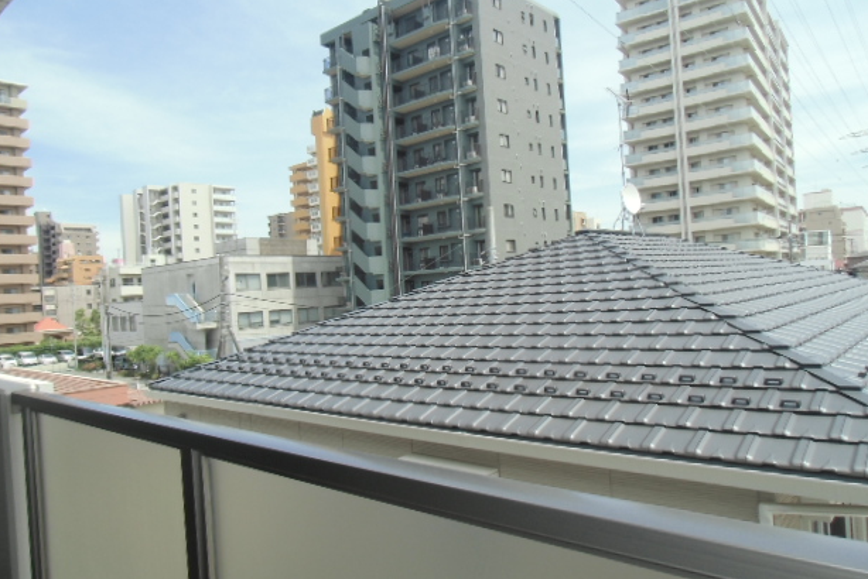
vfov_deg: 49.6
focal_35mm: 26
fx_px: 627
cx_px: 434
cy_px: 309
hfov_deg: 69.4
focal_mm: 4.24
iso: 64
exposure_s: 1/500
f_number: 3
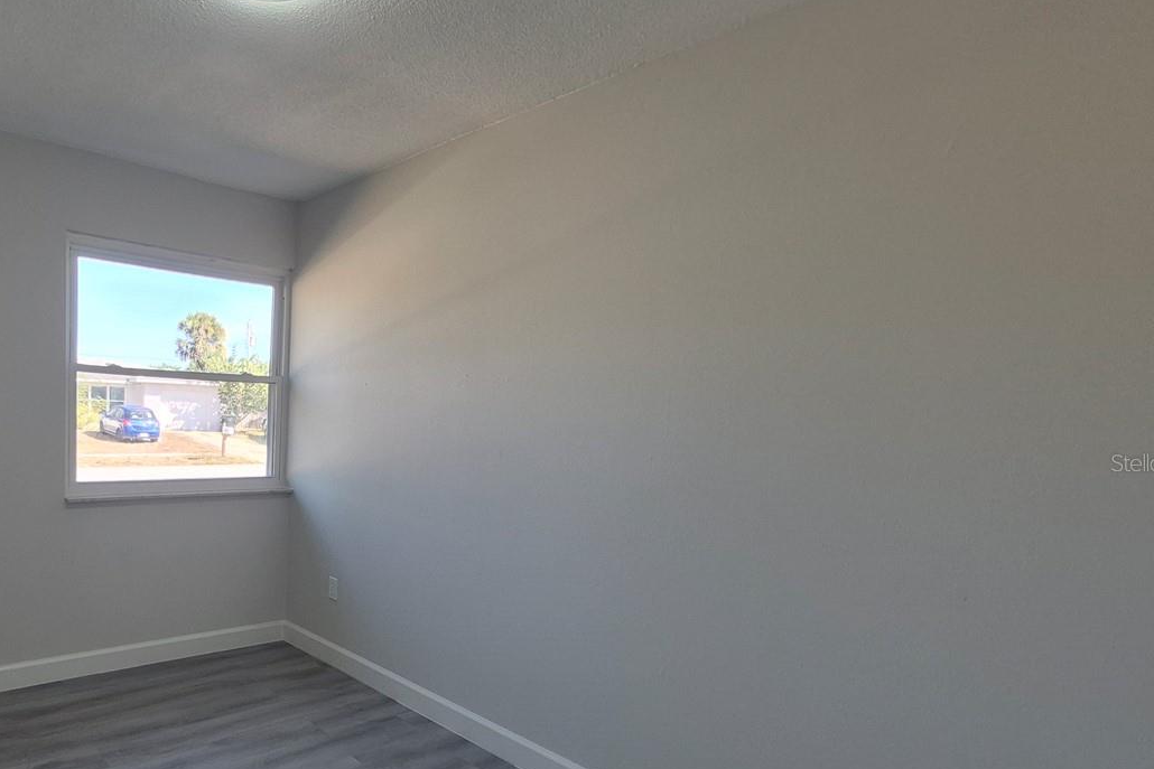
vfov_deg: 59.0
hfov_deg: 76.5
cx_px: 320
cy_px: 462
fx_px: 673
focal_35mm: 21
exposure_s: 1/120
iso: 80
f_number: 2.2
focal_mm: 1.74
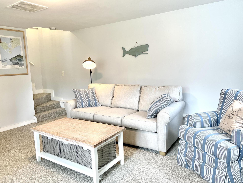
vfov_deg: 51.3
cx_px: 117
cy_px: 94
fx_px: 190
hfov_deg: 65.3
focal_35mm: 27
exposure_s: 1/120
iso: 100
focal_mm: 5.7
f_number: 1.5
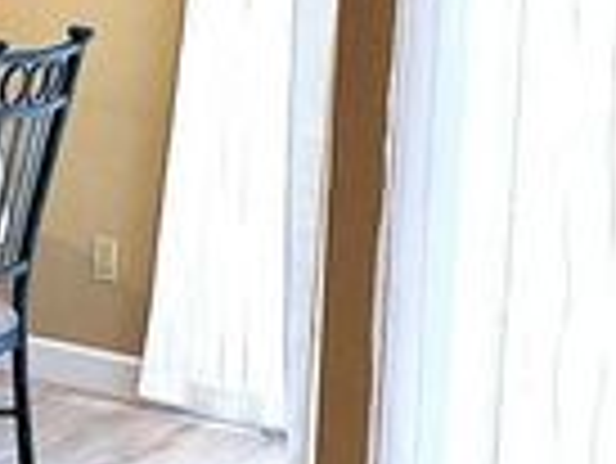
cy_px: -34
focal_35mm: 104
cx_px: -135
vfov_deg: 14.0
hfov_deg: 17.9
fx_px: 1852
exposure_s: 1/120
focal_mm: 6.76
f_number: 1.78
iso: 160
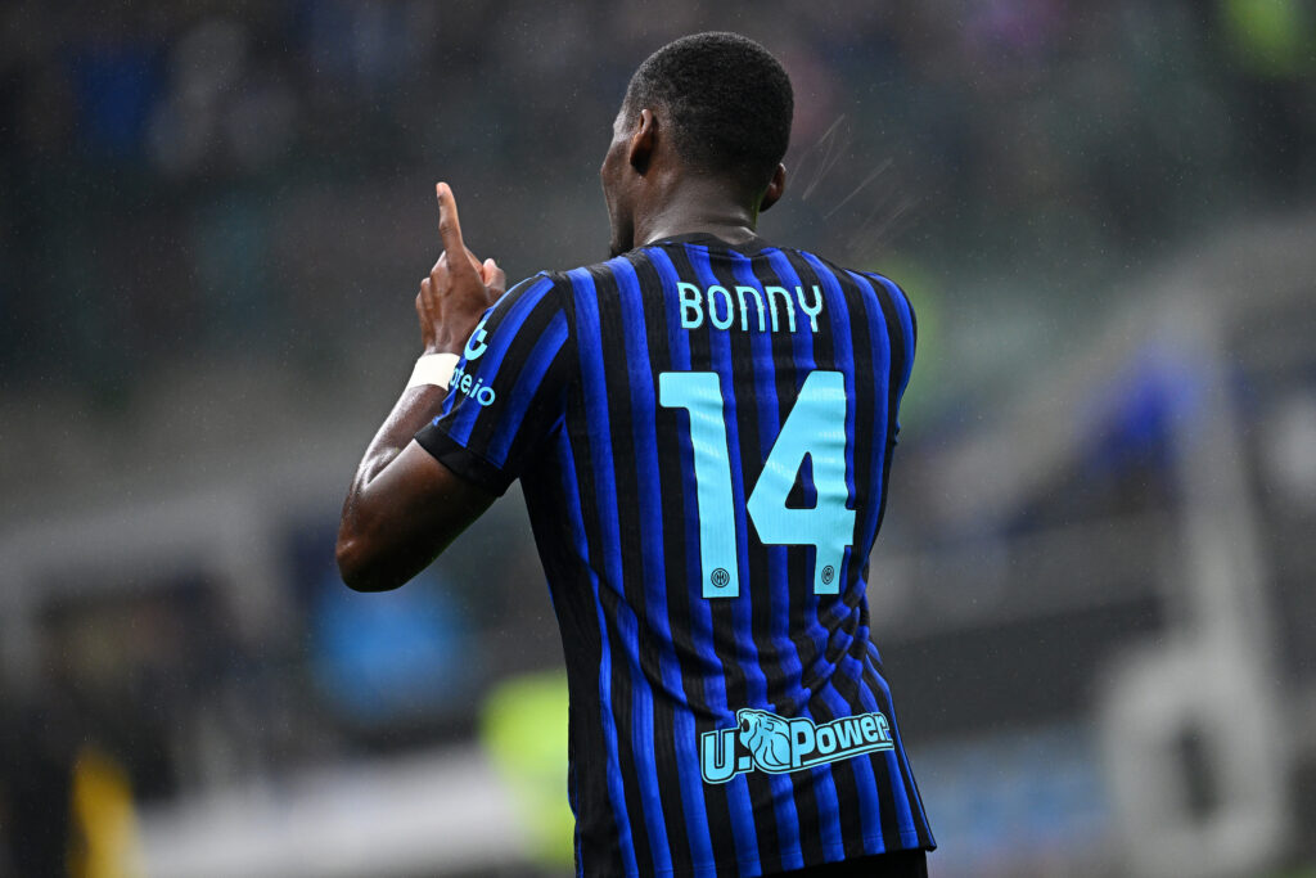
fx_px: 14623
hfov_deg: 5.2
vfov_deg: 3.4
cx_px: 658
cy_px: 439
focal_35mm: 400
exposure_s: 1/1250
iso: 1600
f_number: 2.8
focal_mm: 400
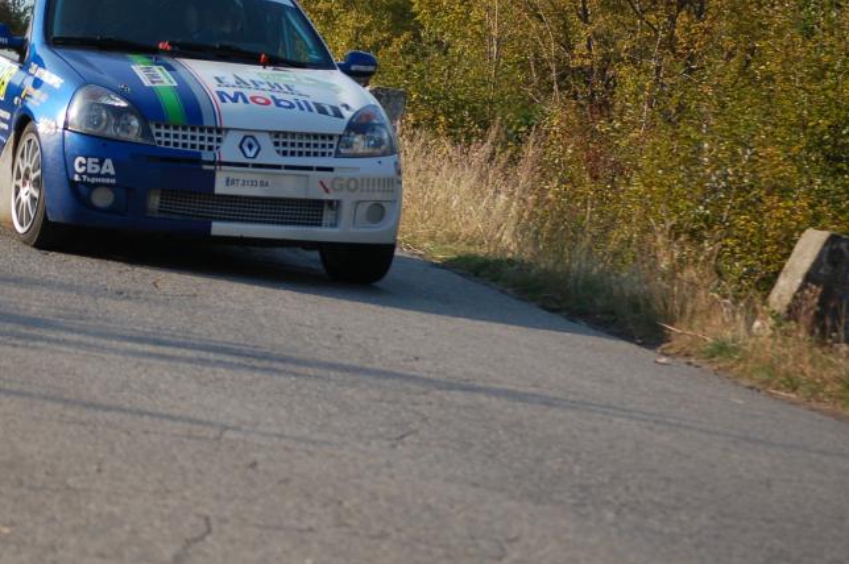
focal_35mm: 203
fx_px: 4778
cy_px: 194
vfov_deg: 6.8
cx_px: 276
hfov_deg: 10.1
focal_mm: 85
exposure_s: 1/1000
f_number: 4.5
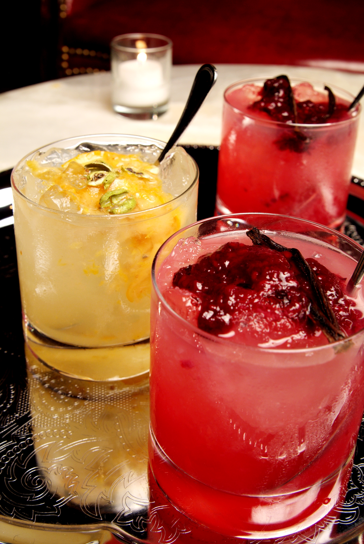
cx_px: 182
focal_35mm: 42
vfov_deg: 46.4
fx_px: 635
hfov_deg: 32.0
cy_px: 272
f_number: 8
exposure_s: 1/6
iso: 200
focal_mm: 28
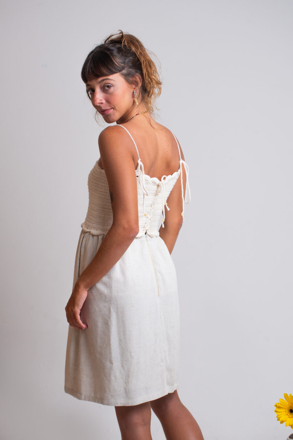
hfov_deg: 22.6
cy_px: 220
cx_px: 146
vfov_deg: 33.4
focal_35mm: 60
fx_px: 732
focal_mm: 40
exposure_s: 1/160
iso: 100
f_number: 9
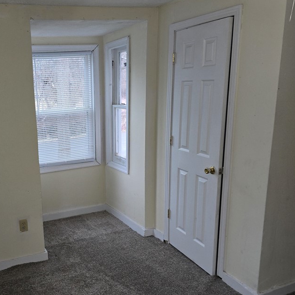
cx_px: 62
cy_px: 159
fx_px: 318
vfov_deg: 49.7
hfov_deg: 47.2
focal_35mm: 33
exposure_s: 1/30
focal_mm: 6.3
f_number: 1.7
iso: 100
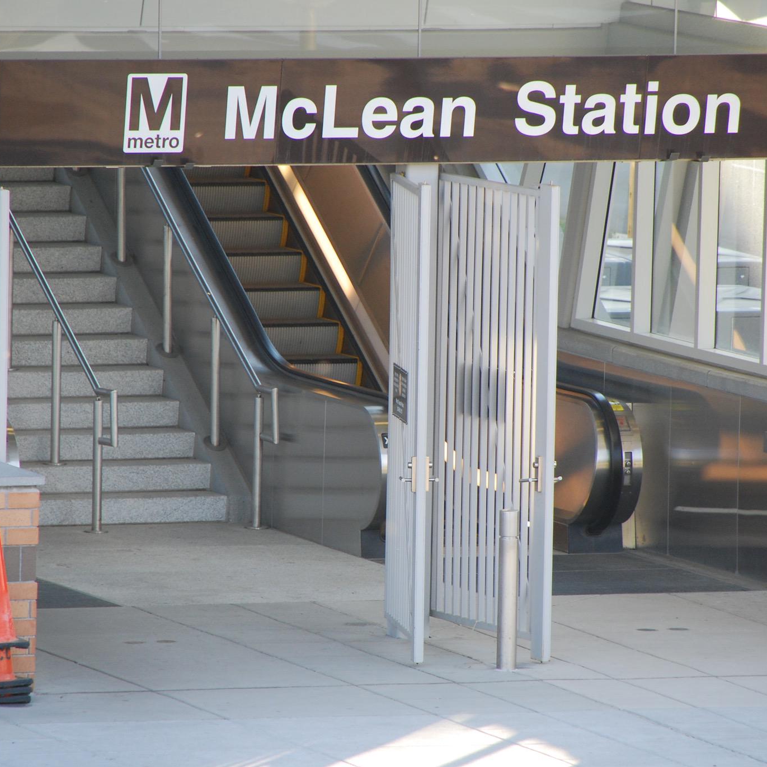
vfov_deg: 3.4
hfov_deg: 3.4
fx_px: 12910
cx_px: 368
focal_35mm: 515
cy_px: 384
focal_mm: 270
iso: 400
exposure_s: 1/100
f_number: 6.3
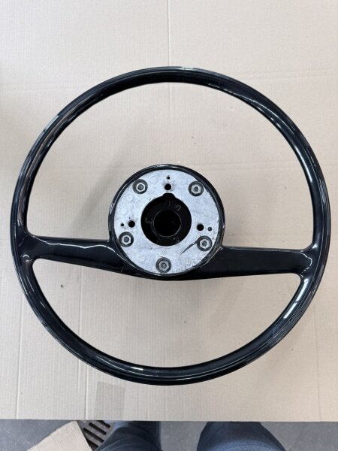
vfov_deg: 71.6
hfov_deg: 56.8
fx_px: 312
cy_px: 226
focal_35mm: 24
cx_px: 169
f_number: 1.78
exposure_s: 1/100
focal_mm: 6.76
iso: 125
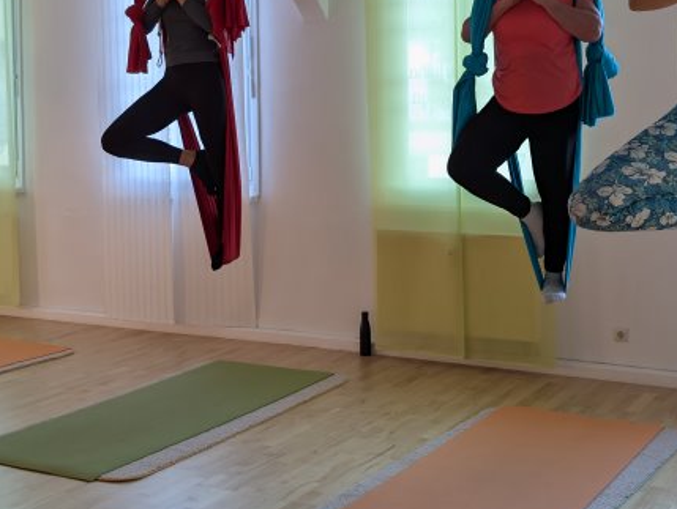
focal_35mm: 57
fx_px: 1116
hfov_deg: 33.7
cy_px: 180
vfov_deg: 25.6
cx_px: 349
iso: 141
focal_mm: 6.9
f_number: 1.68
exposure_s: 1/41.9
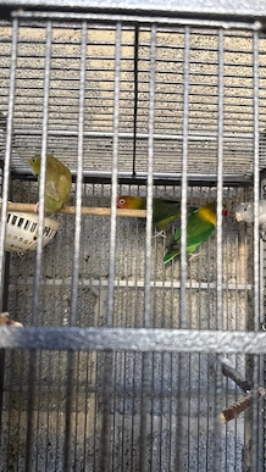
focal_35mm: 27
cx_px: 138
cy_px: 240
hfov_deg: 42.9
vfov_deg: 69.8
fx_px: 338
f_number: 1.78
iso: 400
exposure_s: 1/60
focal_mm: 6.76
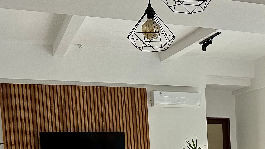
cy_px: 196
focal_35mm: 75
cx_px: 316
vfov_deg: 15.3
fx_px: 527
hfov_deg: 25.4
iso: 200
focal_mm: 6.86
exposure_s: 1/121
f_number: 1.78
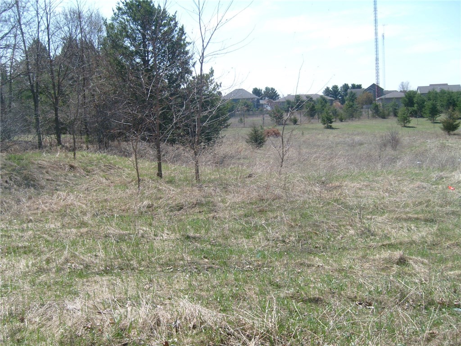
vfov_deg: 40.7
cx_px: 230
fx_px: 466
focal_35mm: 35
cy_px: 173
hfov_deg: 52.6
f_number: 7.1
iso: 80
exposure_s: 1/250
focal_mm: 5.8
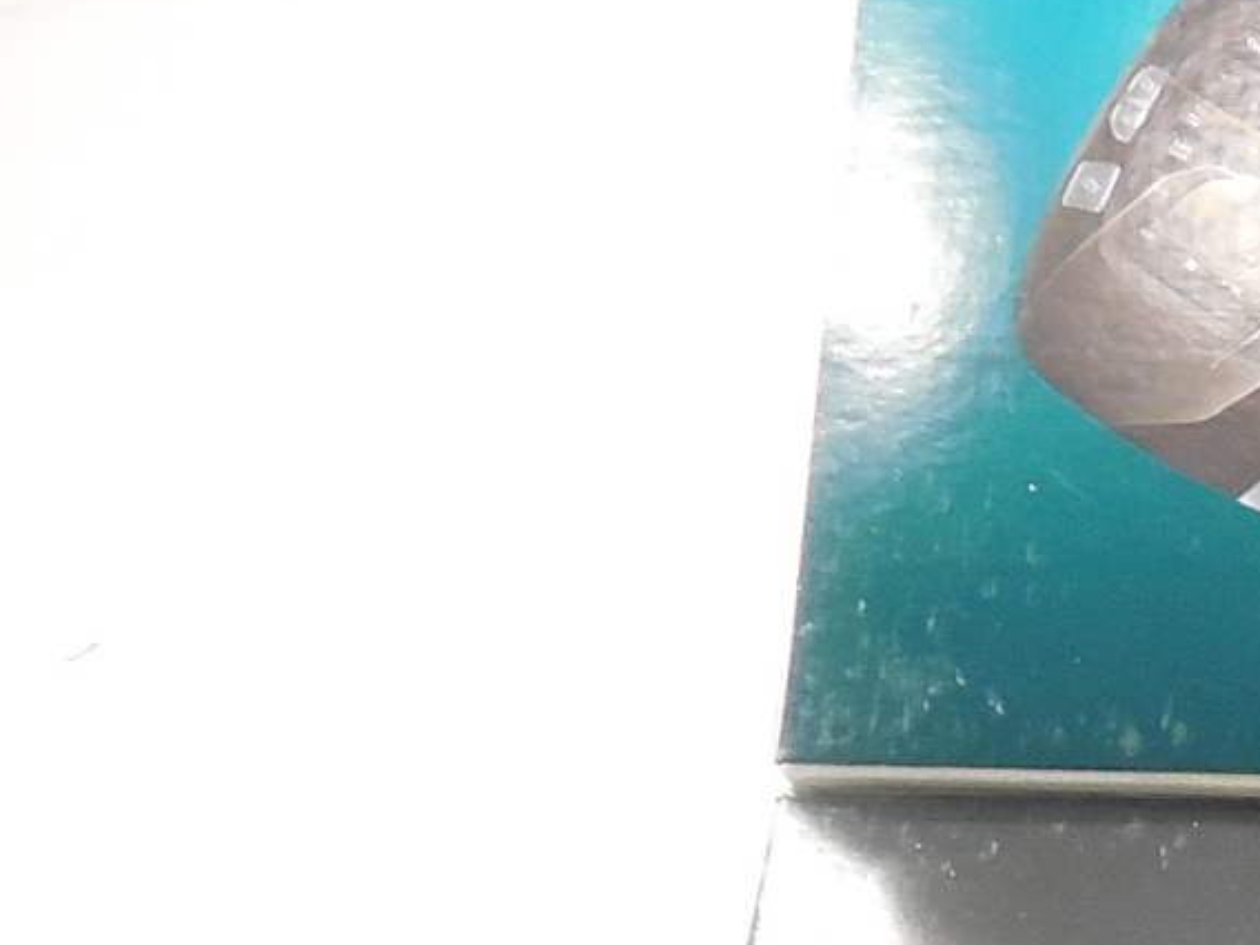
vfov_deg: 13.9
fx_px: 3786
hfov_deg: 15.8
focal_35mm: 104
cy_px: 1043
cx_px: 2340
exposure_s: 1/30
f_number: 3.5
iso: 400
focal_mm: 4.6
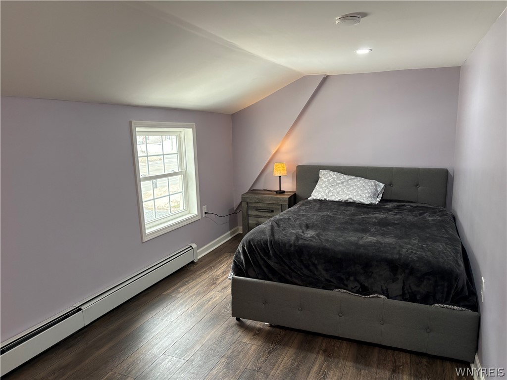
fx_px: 381
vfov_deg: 53.1
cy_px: 190
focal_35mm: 26
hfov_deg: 67.3
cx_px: 254
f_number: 1.6
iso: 200
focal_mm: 5.96
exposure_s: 1/120
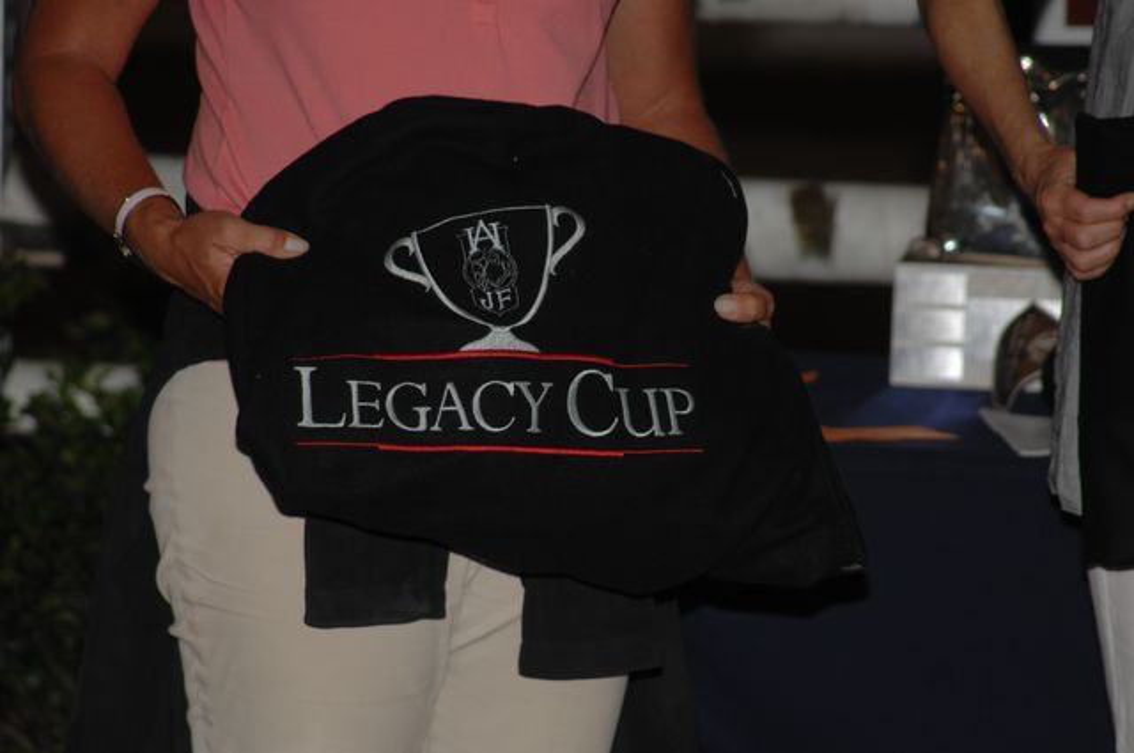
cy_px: 376
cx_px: 567
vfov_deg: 4.6
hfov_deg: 6.9
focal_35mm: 300
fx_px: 9438
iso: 200
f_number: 5.6
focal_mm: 200
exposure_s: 1/125
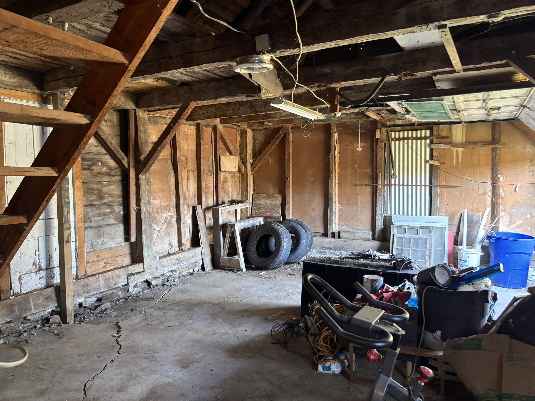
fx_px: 402
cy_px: 200
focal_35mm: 26
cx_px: 268
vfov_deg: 53.1
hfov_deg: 67.3
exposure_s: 1/40
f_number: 1.6
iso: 400
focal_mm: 5.96
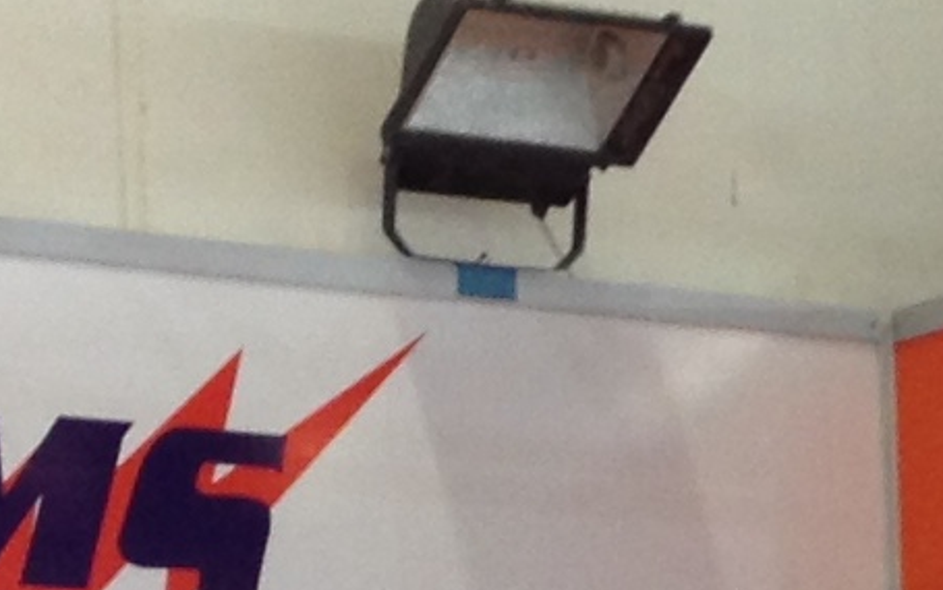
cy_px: 1317
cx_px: 1148
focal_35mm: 266
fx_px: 6840
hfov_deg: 7.8
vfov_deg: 4.8
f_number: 2.4
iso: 50
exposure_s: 1/20
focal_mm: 4.28
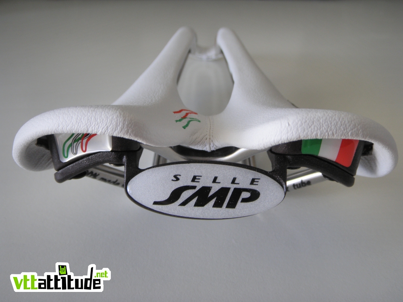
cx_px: 202
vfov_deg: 37.7
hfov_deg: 49.0
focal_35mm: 38
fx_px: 442
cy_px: 151
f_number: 3.5
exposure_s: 1/30
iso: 50
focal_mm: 6.7
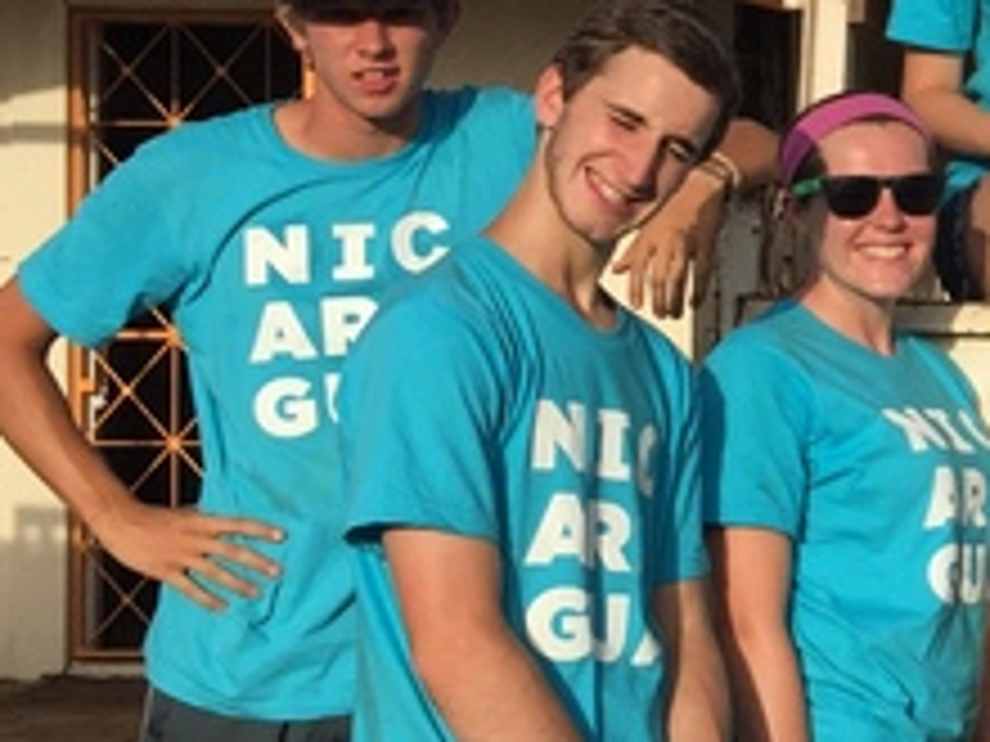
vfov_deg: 15.6
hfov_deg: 18.4
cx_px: 1472
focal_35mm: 95
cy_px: 310
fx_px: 2717
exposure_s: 1/2083
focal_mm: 4.15
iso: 32
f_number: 2.2
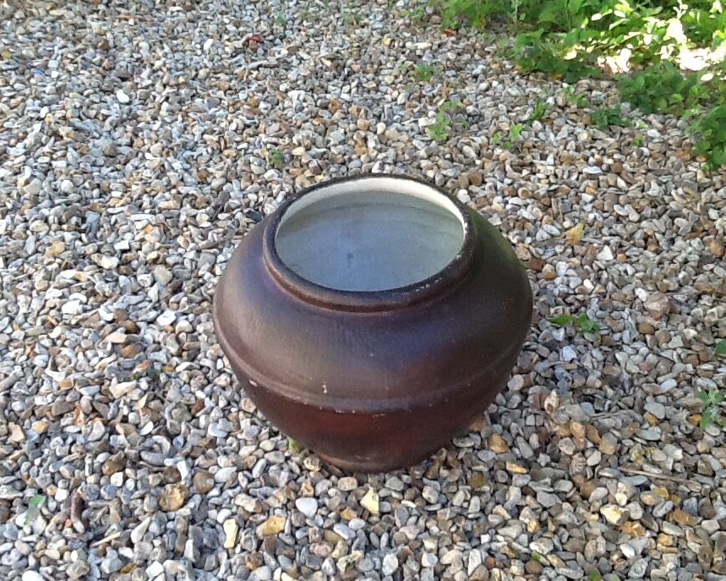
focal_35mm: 48
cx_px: 388
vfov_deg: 31.4
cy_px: 303
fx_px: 1031
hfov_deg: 38.8
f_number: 2.4
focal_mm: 2.03
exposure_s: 1/120
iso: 64
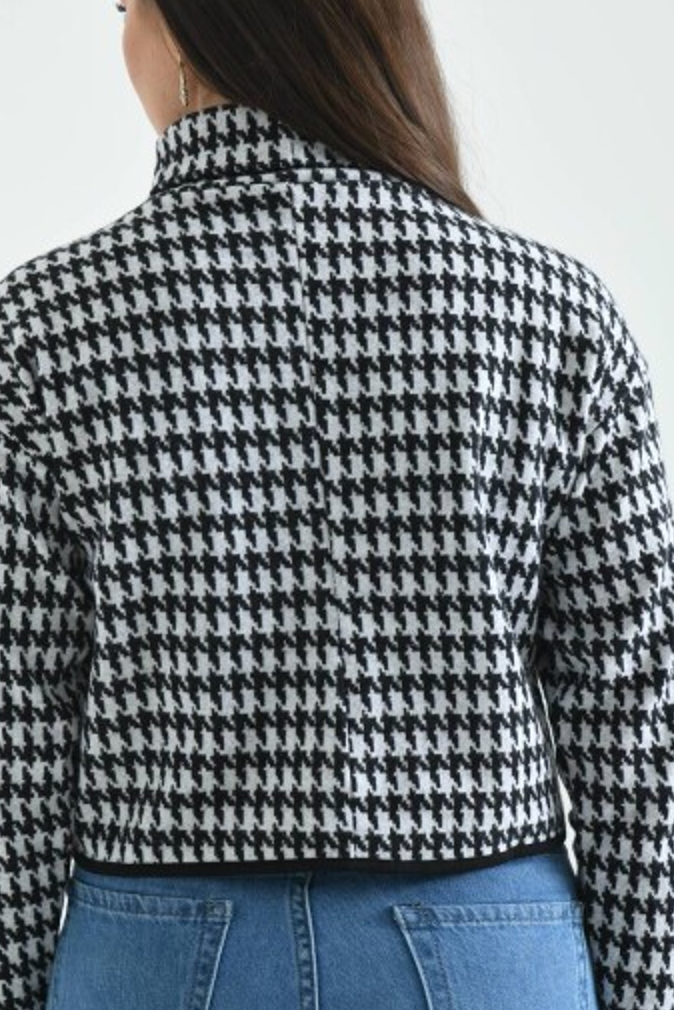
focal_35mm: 104
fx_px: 2918
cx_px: 250
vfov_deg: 19.6
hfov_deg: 13.2
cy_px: 524
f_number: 6.3
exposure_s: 1/125
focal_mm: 70
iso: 100
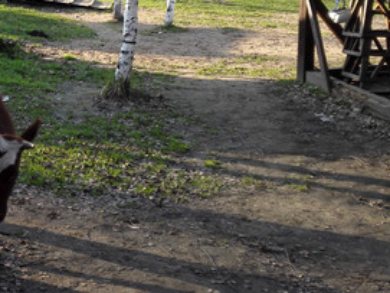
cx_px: -25
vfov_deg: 20.0
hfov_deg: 25.0
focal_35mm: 73
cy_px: 75
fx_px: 822
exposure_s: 1/201
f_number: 2
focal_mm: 3.79
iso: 50
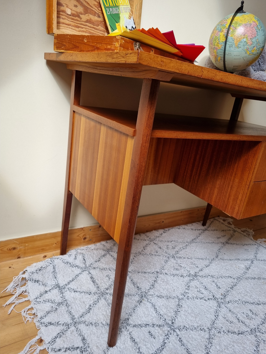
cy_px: 177
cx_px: 133
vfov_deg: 67.3
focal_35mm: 26
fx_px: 266
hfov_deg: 53.1
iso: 50
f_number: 1.8
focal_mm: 5.4
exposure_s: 1/244
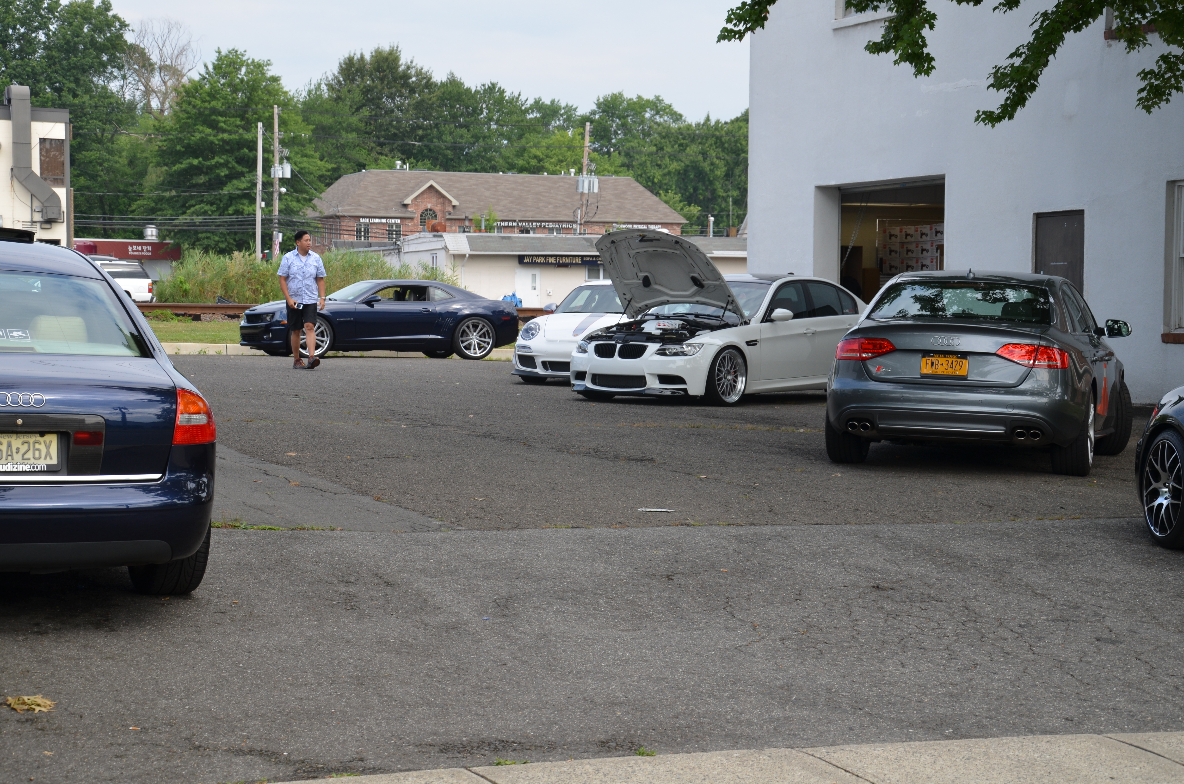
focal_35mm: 78
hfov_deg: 26.0
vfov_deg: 17.4
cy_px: 392
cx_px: 592
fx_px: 2560
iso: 200
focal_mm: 52
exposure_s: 1/250
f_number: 8
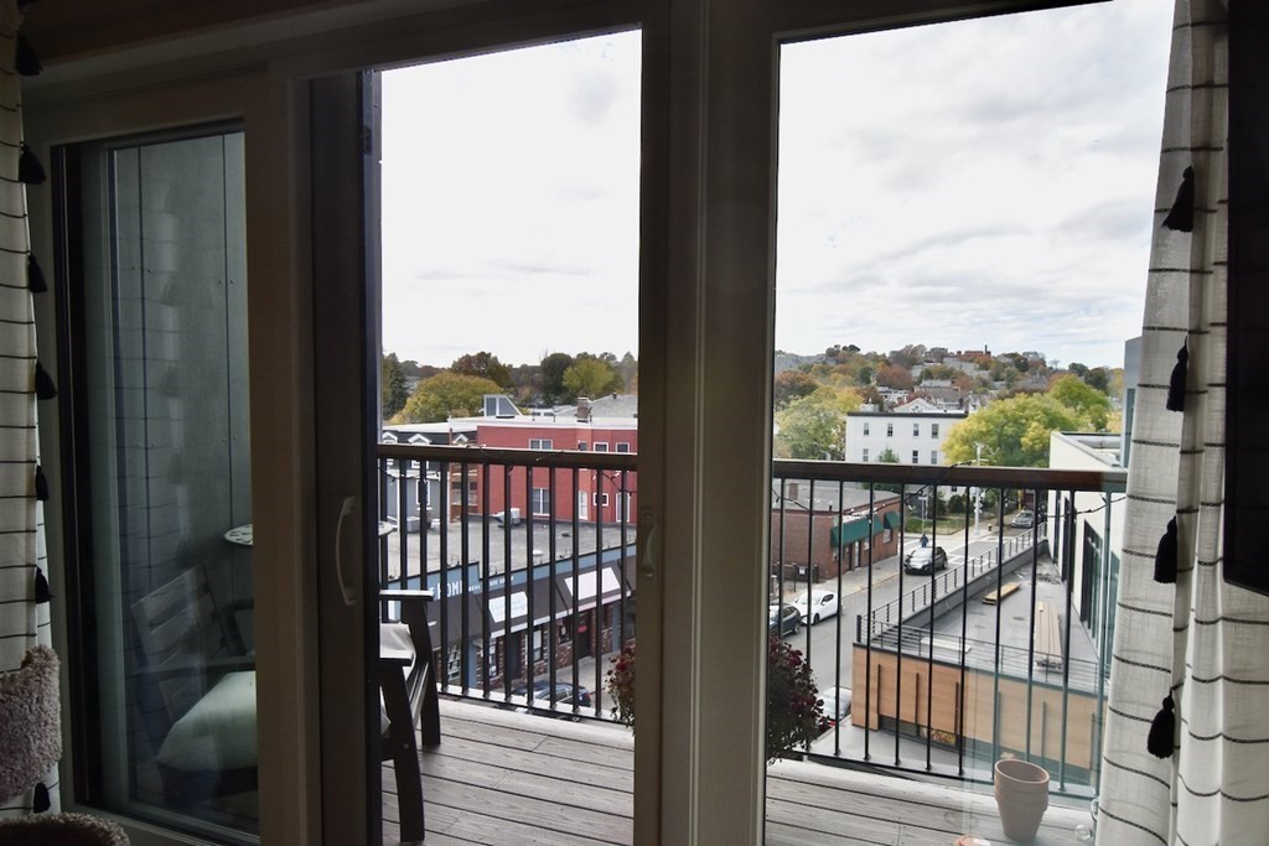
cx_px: 634
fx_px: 793
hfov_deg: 77.3
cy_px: 423
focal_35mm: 22
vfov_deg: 56.2
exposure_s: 1/500
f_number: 8
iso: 640
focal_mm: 15
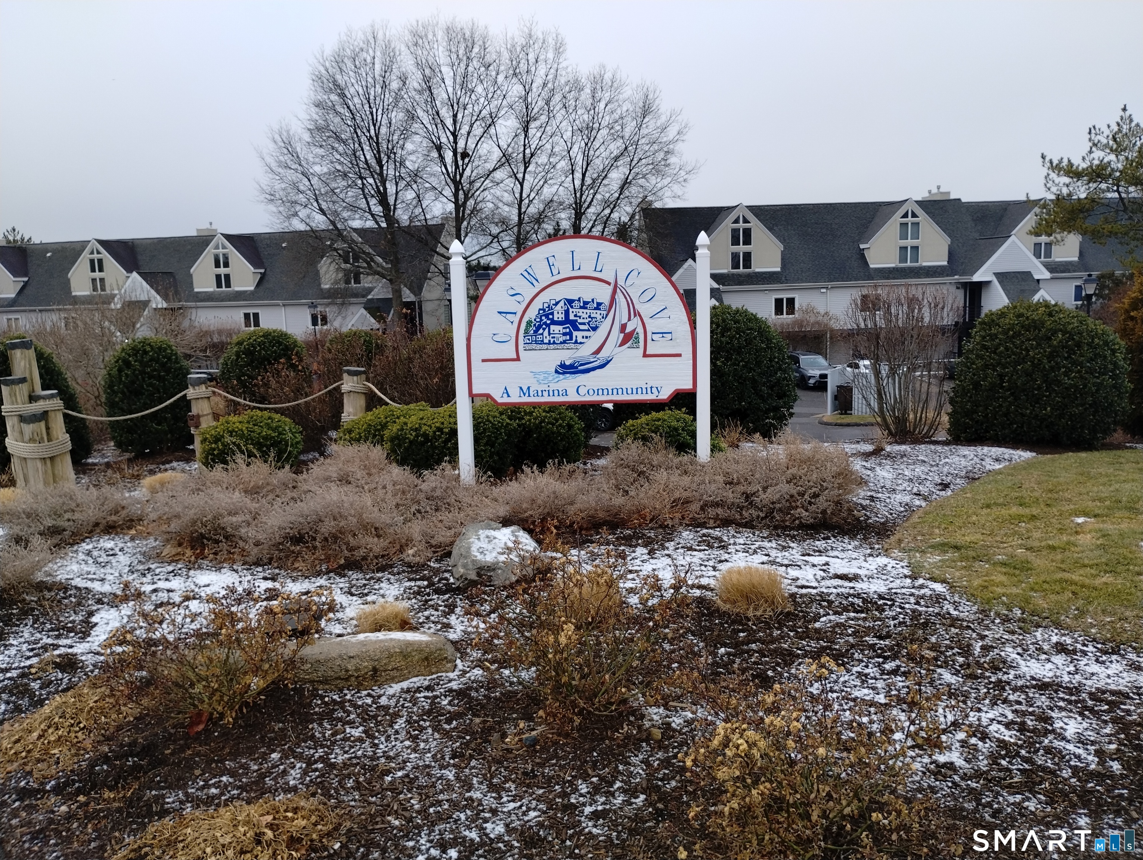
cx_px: 572
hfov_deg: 63.4
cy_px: 430
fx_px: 926
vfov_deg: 49.9
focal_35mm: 28
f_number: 1.8
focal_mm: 4.27
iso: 100
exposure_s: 1/157
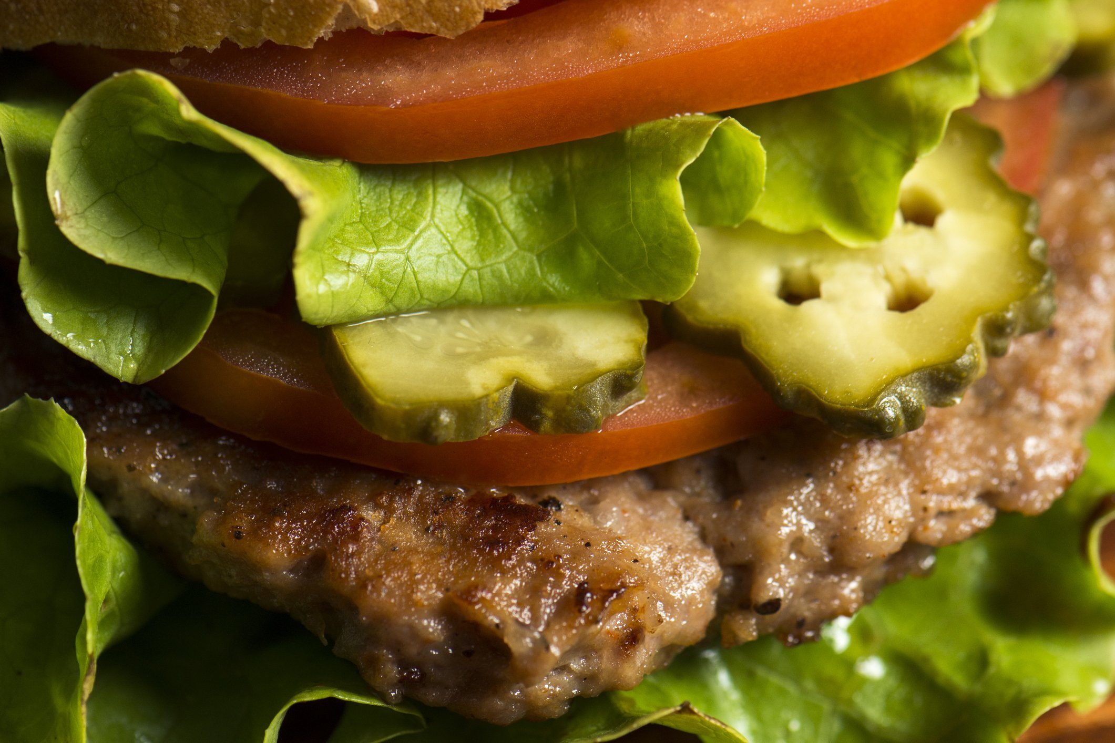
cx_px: 558
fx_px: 3252
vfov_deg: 13.0
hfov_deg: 19.5
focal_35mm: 105
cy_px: 372
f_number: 7.1
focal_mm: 105
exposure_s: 1/100
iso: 200
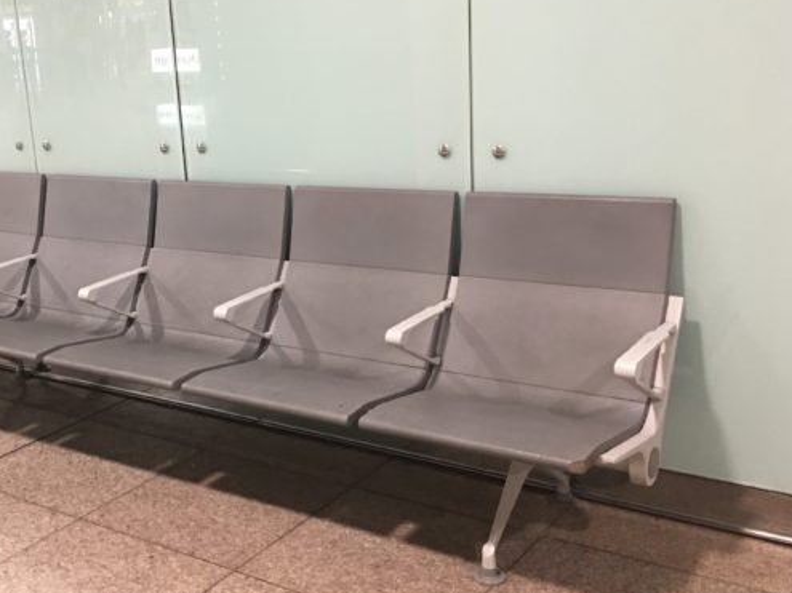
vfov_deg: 32.2
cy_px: 285
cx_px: 218
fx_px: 1029
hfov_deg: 41.1
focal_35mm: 45
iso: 100
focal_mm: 4.15
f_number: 2.2
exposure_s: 1/17
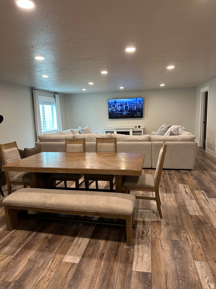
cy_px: 144
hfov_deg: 56.8
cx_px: 108
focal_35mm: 24
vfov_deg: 71.6
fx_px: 200
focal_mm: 6.86
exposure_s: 1/60
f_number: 1.78
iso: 200
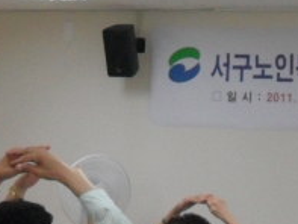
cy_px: 5
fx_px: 1568
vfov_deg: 8.1
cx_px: 76
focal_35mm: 182
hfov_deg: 10.8
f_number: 2.8
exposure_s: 1/90
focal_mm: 6.2
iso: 200
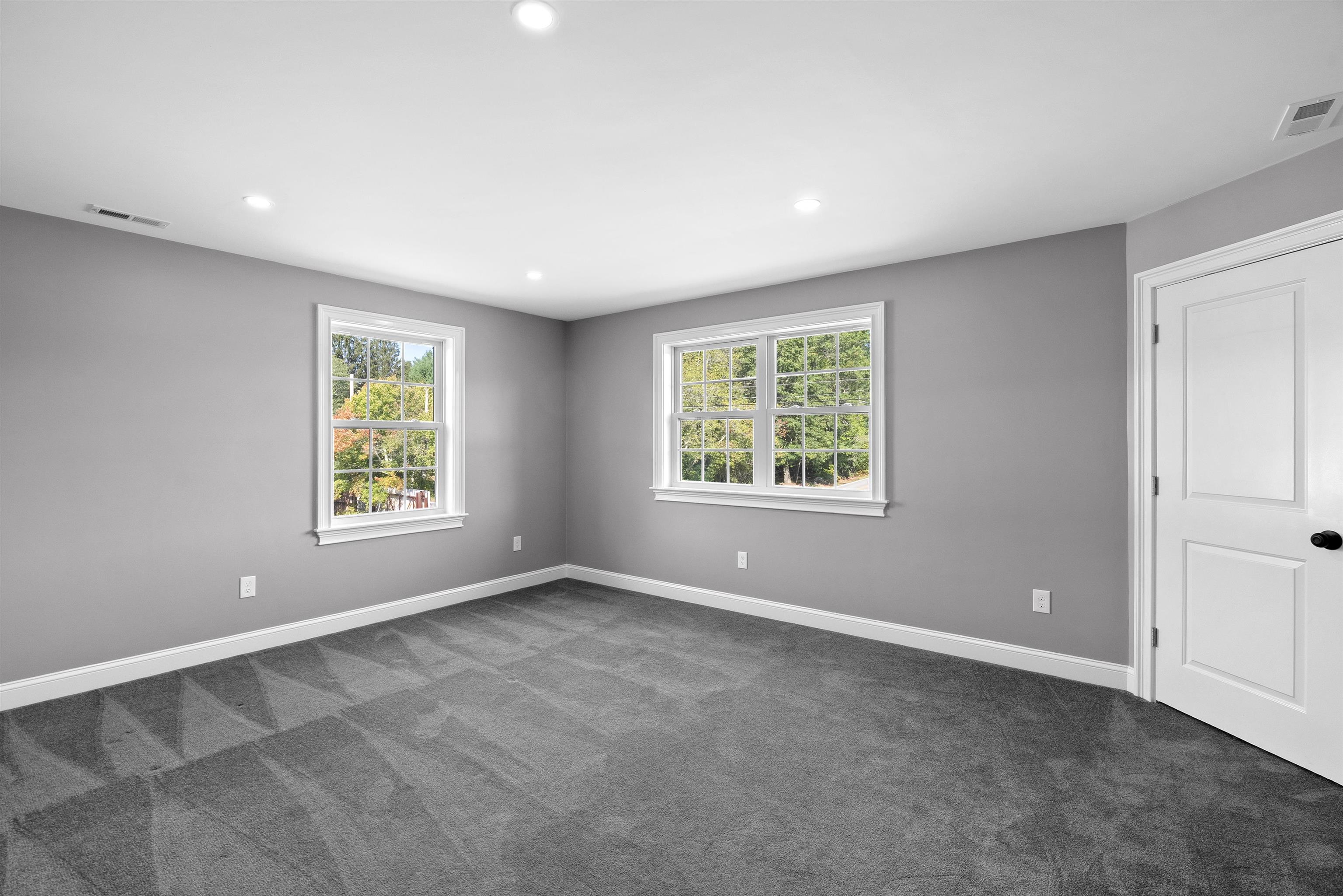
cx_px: 672
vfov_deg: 73.7
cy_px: 448
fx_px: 597
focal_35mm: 16
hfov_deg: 96.7
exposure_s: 1/2
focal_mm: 16
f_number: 8
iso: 320
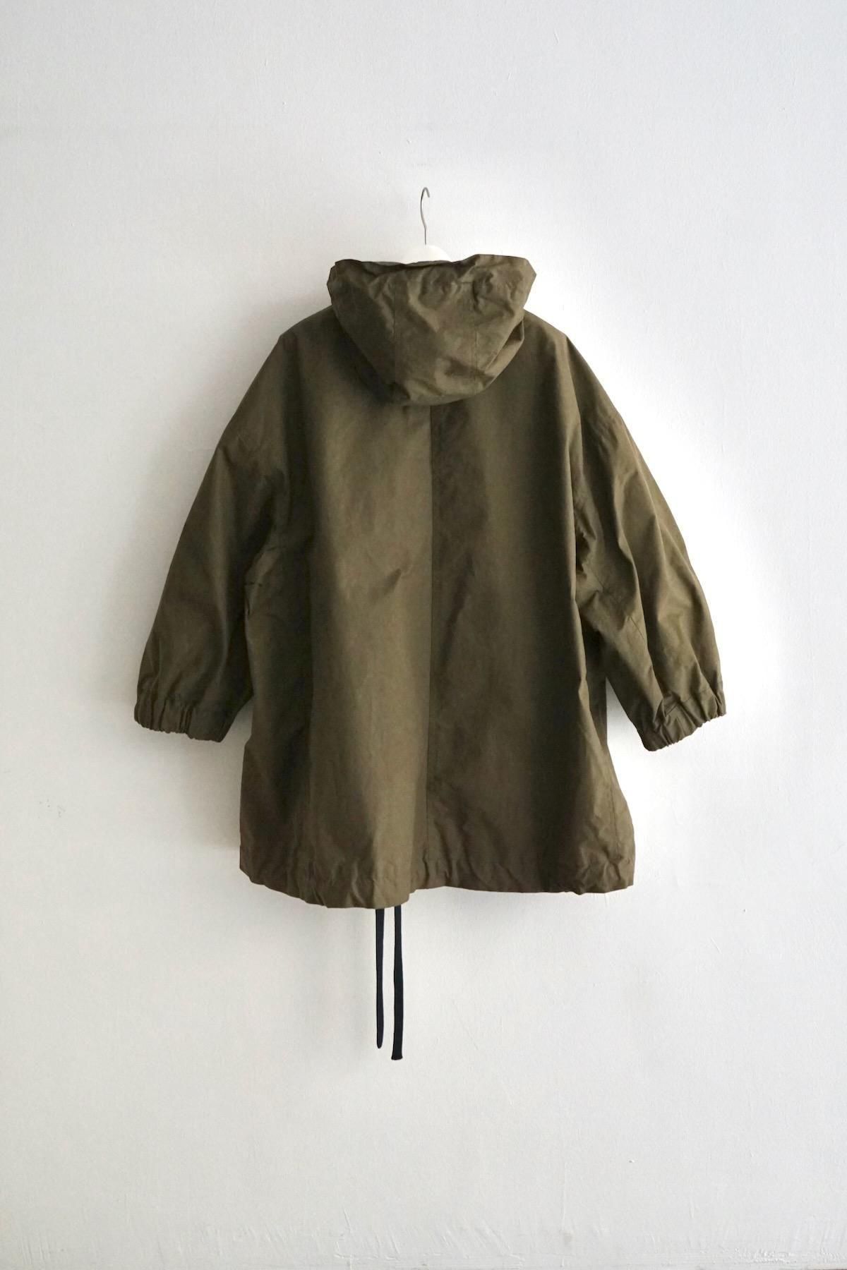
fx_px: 1800
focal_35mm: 51
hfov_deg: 26.5
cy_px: 635
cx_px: 424
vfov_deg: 38.9
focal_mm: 51
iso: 3200
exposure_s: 1/160
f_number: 5
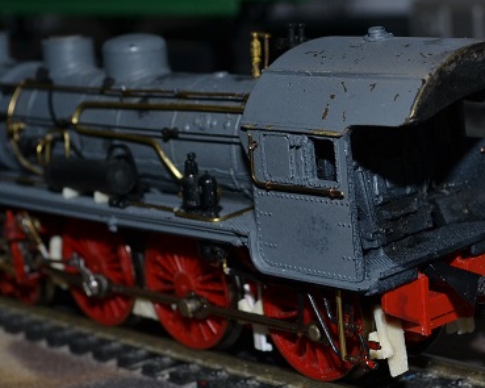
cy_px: 224
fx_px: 1421
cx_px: 358
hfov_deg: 19.3
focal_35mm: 99
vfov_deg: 15.5
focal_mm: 30
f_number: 8
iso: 100
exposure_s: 1/60
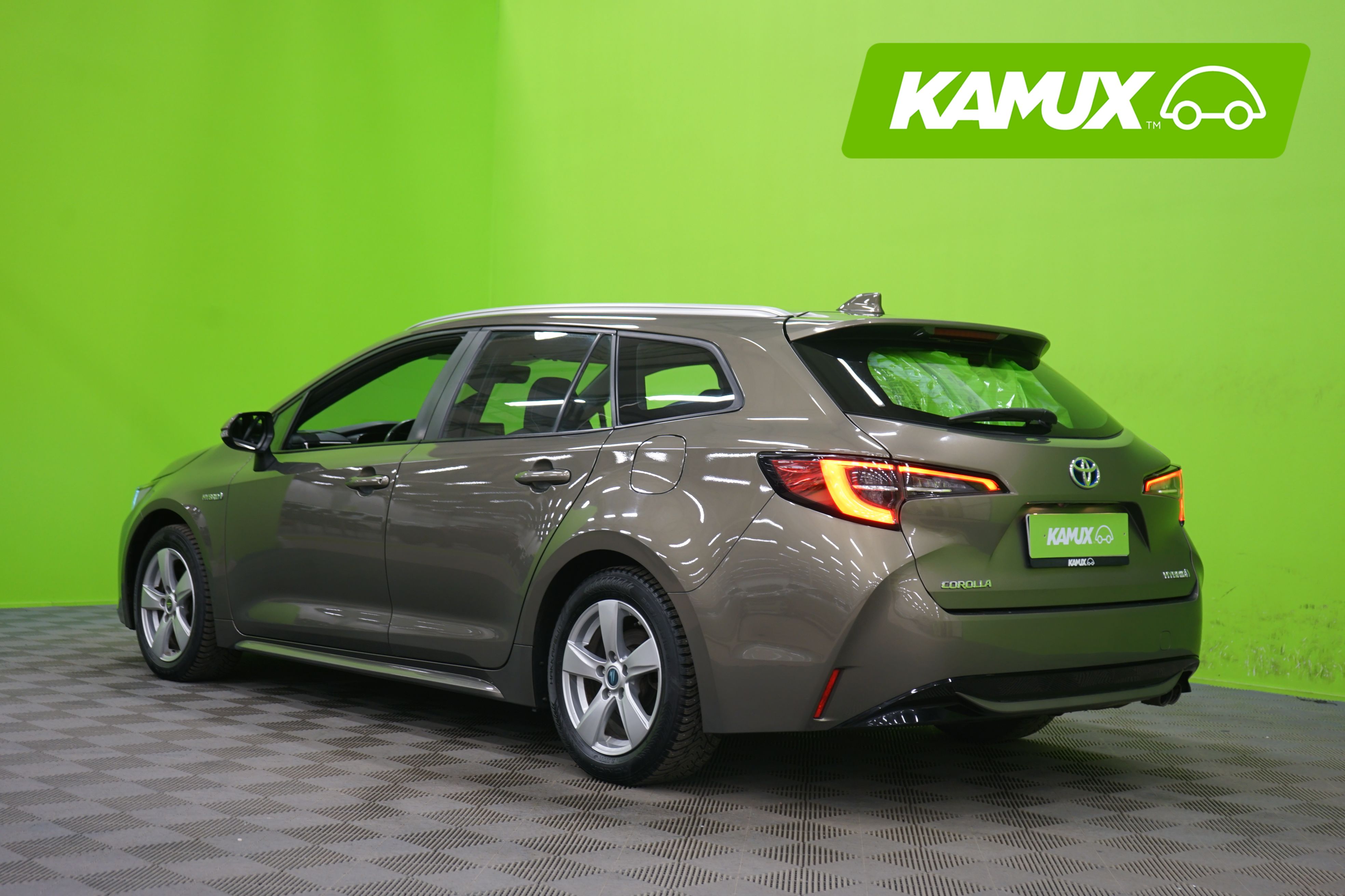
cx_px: 672
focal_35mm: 49
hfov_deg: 40.3
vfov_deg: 27.5
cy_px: 448
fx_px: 1831
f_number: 4.5
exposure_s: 1/8
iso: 400
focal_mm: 49
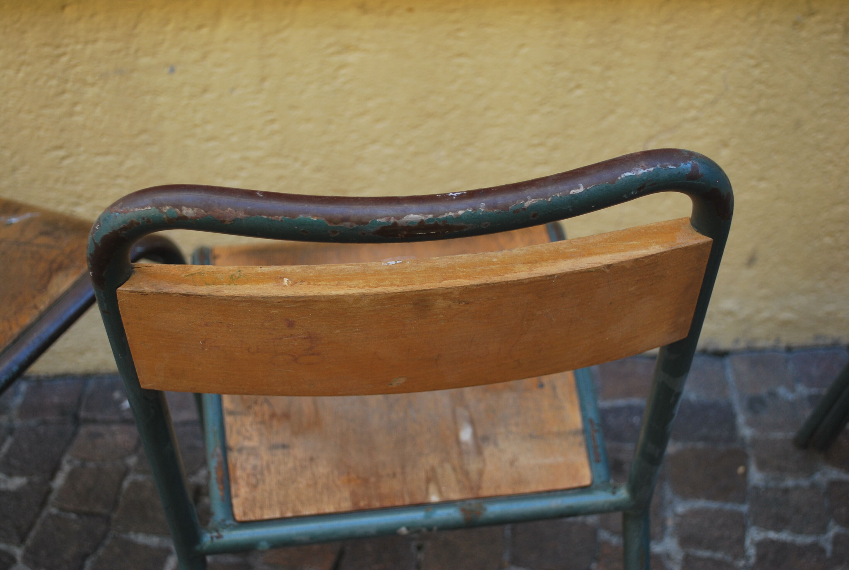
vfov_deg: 31.0
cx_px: 424
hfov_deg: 44.9
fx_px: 1028
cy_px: 285
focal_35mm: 44
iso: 200
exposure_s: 1/100
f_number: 4.8
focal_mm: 29
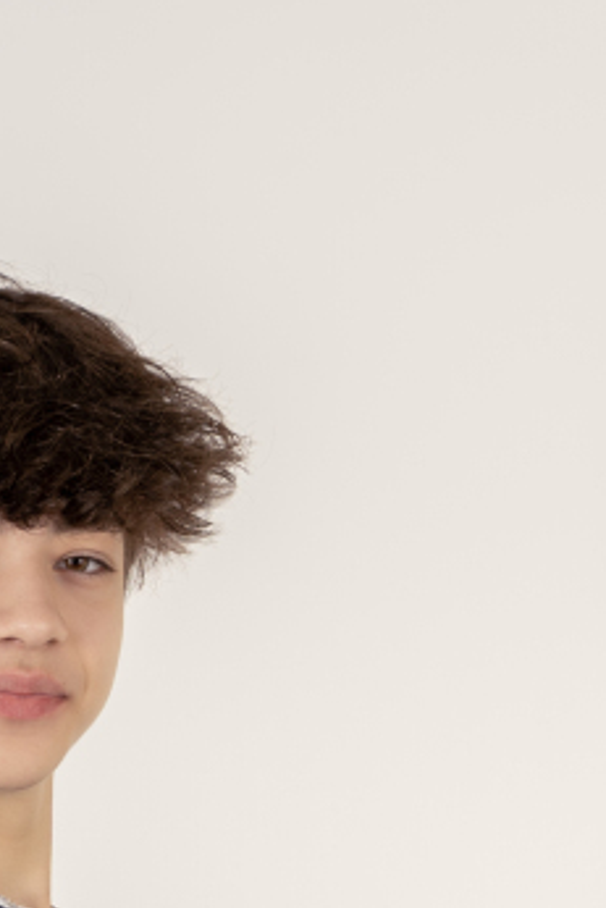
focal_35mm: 253
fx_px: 6381
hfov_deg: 5.4
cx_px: 110
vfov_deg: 8.0
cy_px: 1412
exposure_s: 1/160
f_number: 4
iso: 200
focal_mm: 73
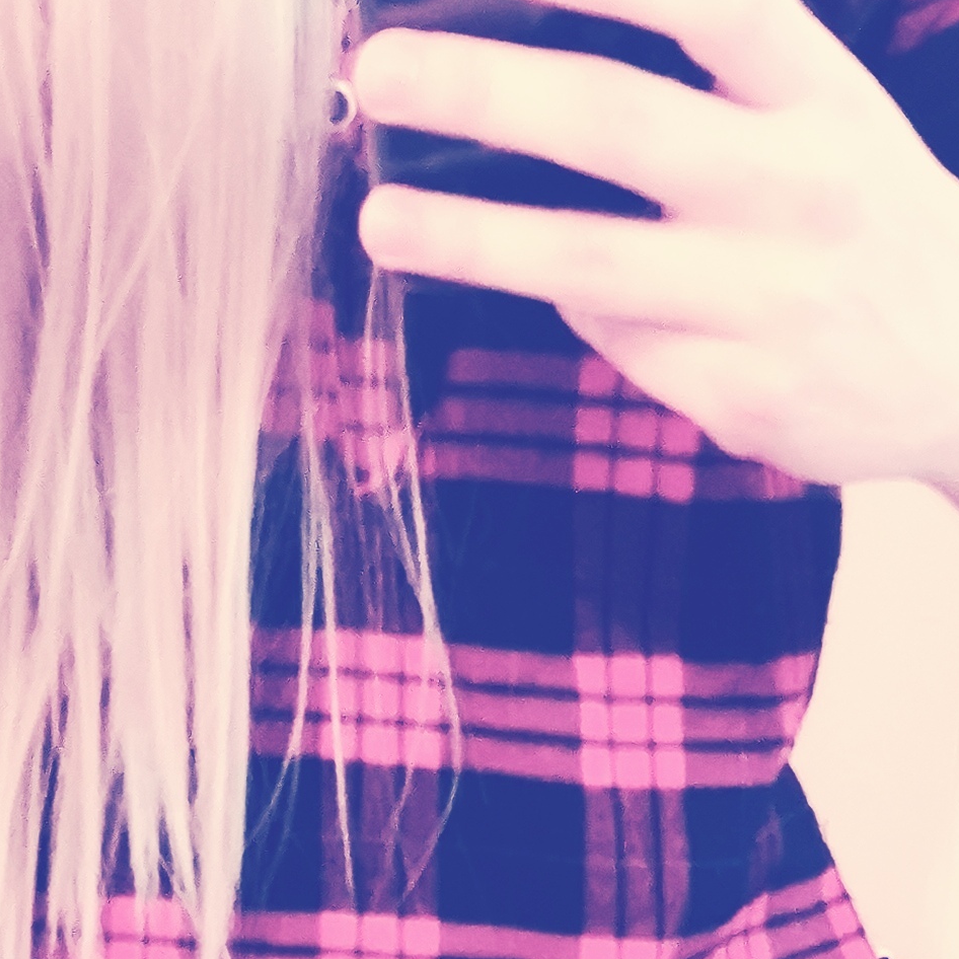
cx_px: 687
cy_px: 1423
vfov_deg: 17.1
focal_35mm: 92
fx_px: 2884
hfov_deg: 18.8
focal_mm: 3.95
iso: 800
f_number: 1.8
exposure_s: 1/16.7
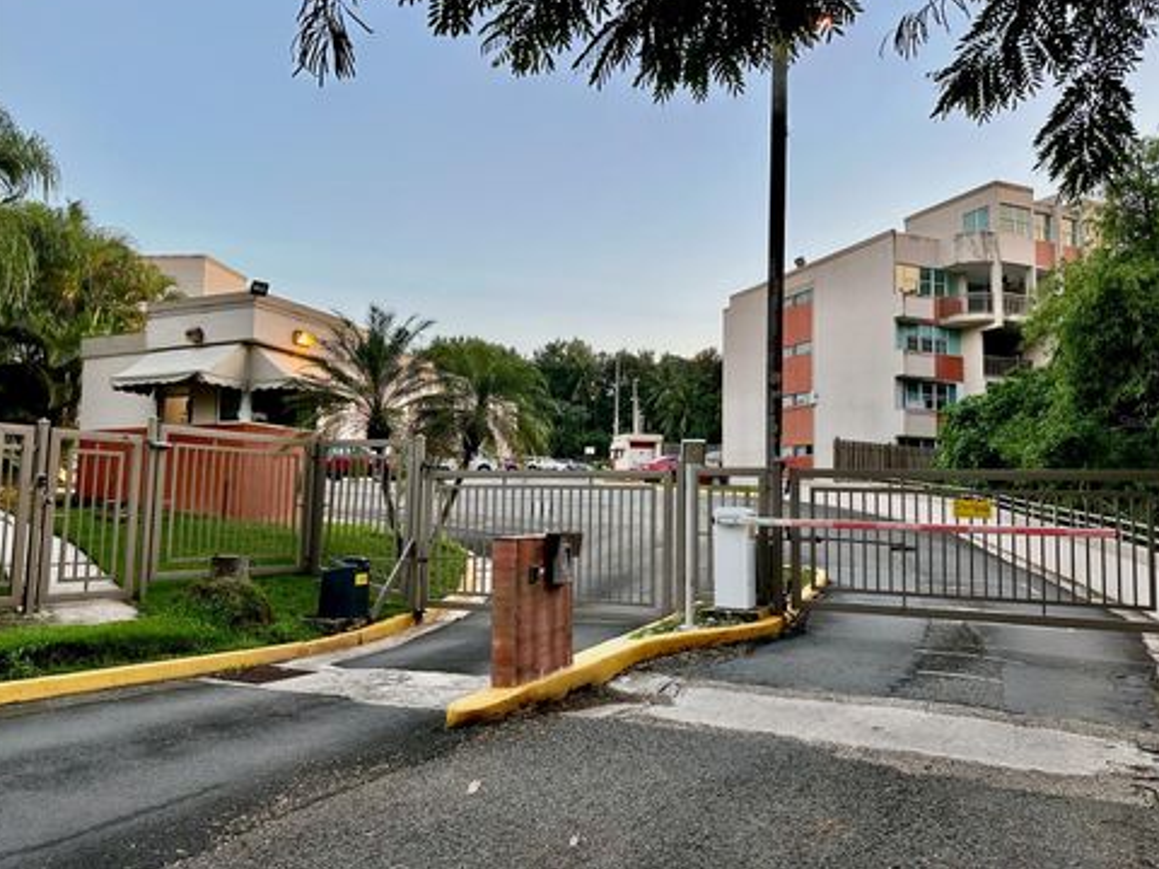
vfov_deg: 54.9
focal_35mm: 25
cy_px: 421
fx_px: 837
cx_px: 587
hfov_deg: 69.4
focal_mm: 6.86
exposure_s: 1/215
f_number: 1.78
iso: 64
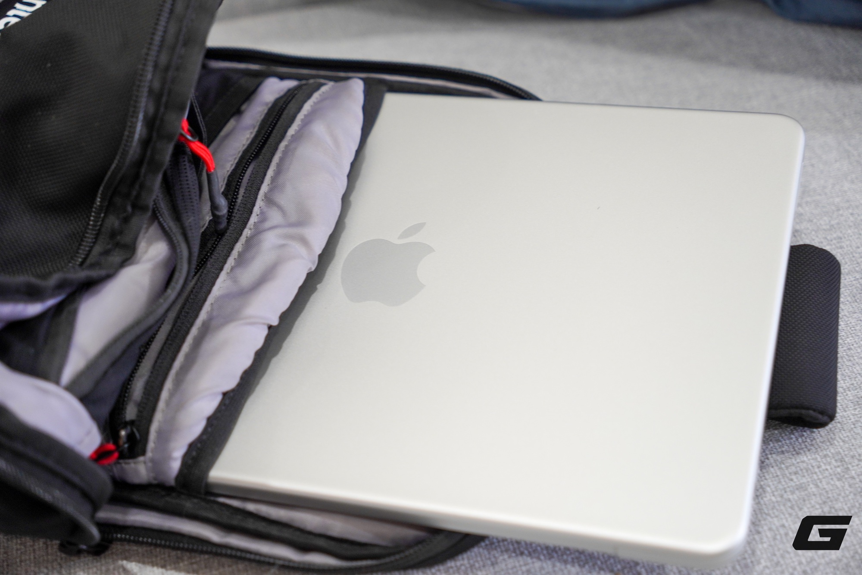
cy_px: 288
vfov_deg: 25.3
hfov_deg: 37.2
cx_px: 431
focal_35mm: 54
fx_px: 1282
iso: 320
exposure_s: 1/60
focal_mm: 35.7
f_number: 2.8
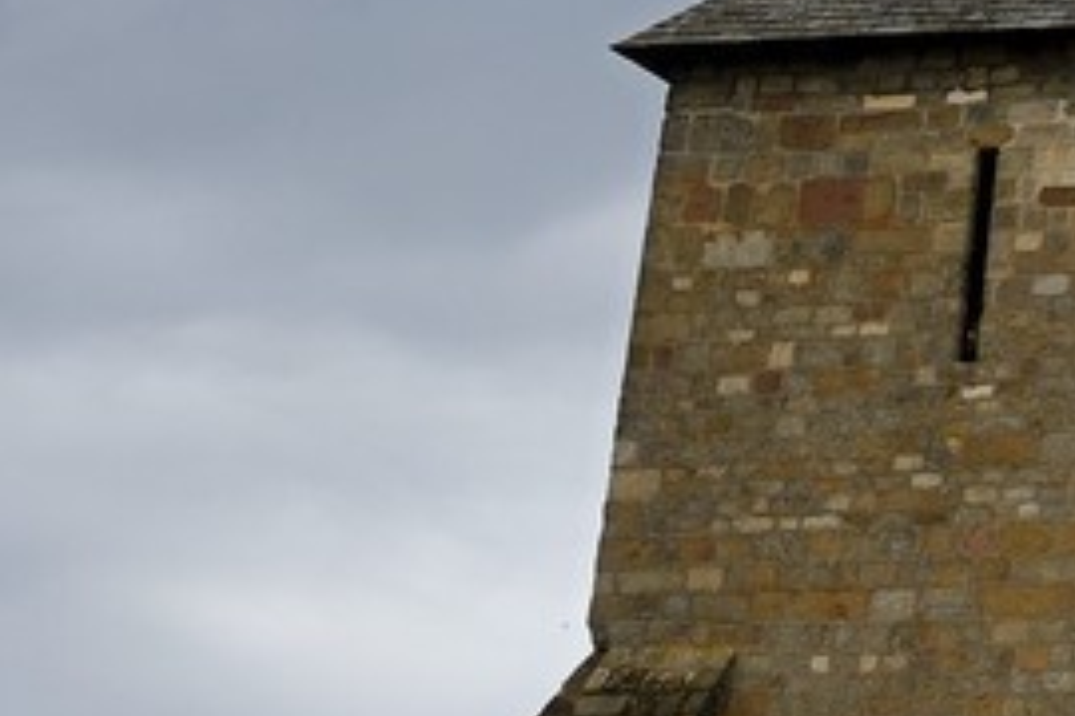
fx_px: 6360
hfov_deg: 8.6
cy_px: 48
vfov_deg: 6.4
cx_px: 2831
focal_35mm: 213
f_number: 9
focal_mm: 36
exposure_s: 1/250
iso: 200
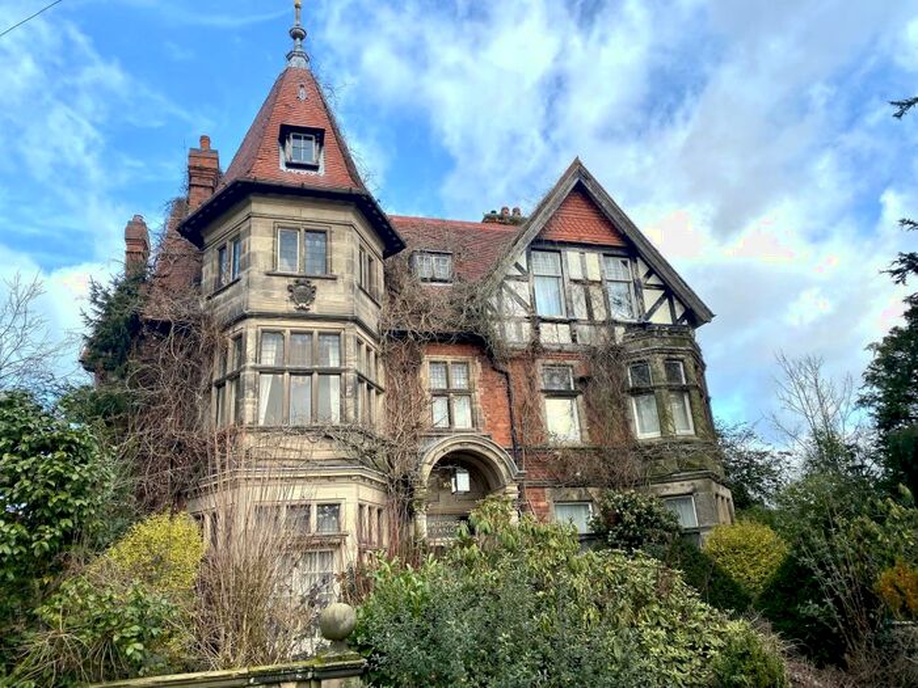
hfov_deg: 67.3
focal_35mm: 26
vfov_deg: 53.1
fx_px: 690
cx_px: 459
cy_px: 344
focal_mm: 4.25
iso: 32
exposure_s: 1/1447
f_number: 1.8
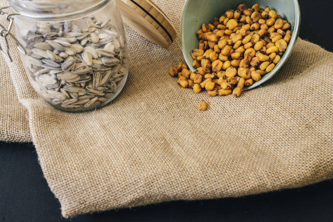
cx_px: 166
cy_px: 111
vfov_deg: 29.3
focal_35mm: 46
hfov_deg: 42.7
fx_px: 426
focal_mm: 46
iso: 250
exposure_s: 1/30
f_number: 9
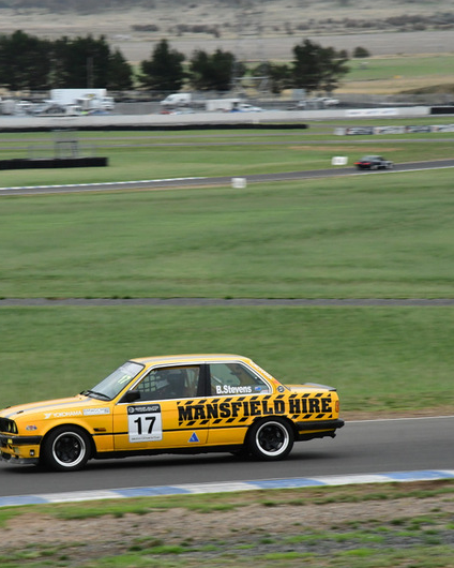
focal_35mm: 170
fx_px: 2855
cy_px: 284
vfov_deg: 11.4
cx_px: 148
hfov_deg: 9.1
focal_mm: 80
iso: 1600
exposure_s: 1/320
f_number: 11
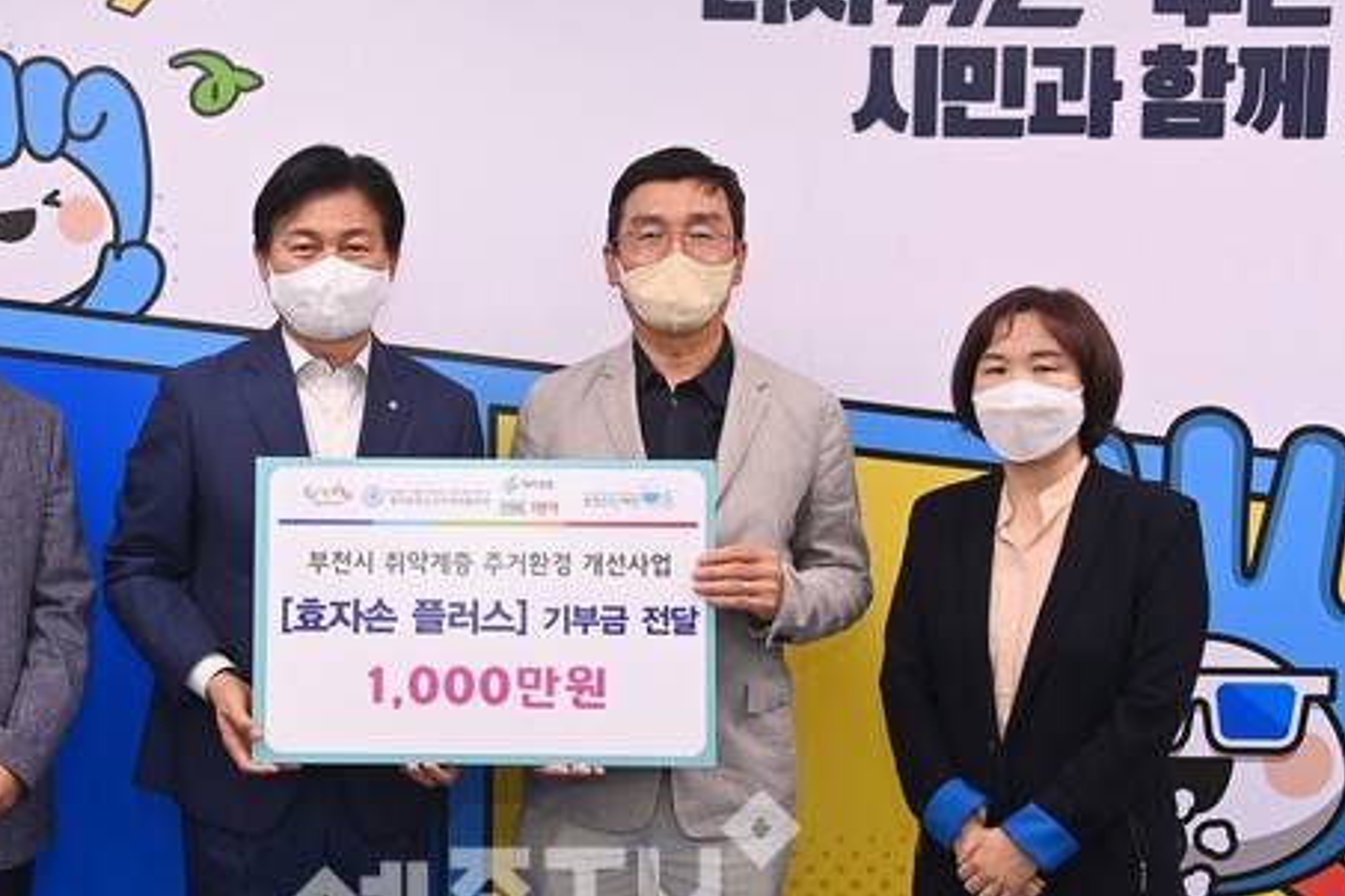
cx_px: 499
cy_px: 448
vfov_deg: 29.9
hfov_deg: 43.2
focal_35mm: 45
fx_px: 1681
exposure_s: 1/125
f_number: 5.6
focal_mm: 34
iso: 1600
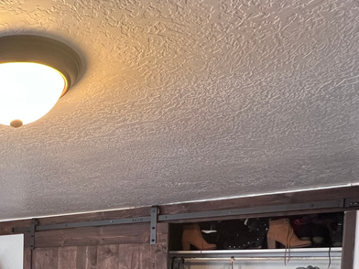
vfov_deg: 36.0
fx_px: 353
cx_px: -4
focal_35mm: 34
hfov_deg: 45.2
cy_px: 290
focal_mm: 1.57
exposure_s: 1/60
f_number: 1.8
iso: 250
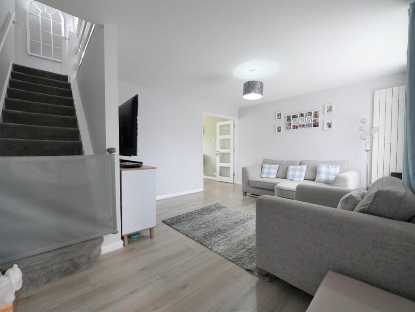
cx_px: 208
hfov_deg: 102.0
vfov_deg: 85.7
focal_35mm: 14
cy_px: 156
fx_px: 168
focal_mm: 7
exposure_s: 1/60
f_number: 4
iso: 640
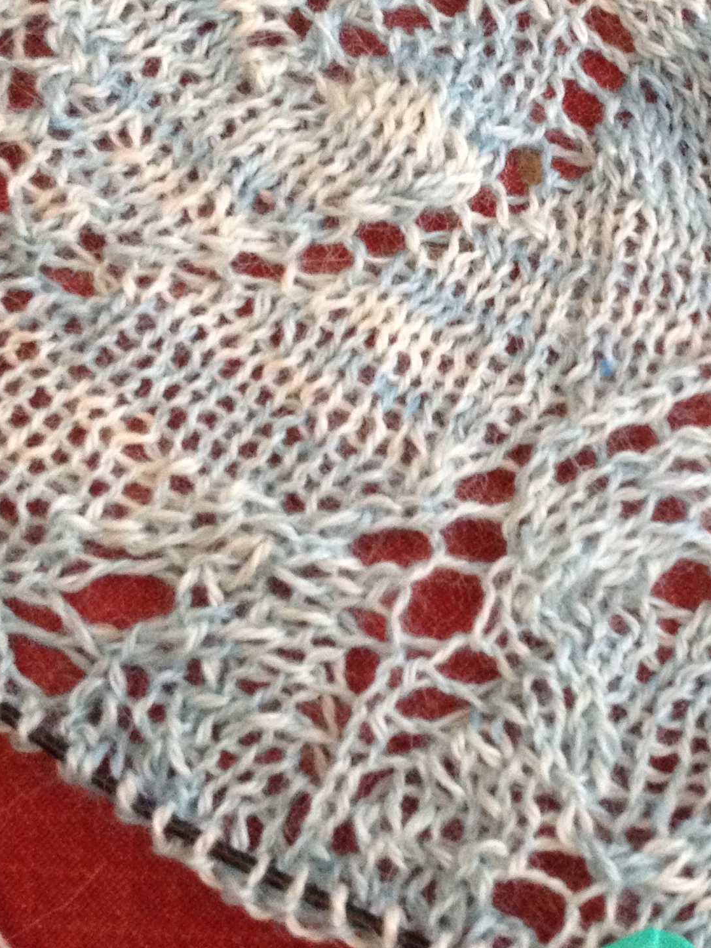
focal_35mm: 79
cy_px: 376
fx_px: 2163
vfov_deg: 24.7
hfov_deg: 18.3
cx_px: 670
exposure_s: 1/20
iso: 250
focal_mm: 4.28
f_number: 2.4
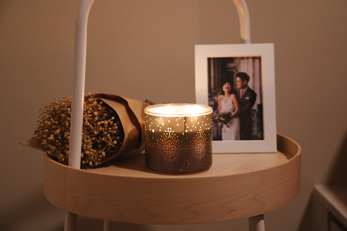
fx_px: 569
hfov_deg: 33.9
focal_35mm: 59
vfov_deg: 23.0
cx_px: 174
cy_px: 116
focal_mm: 59
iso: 3200
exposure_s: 1/200
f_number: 4
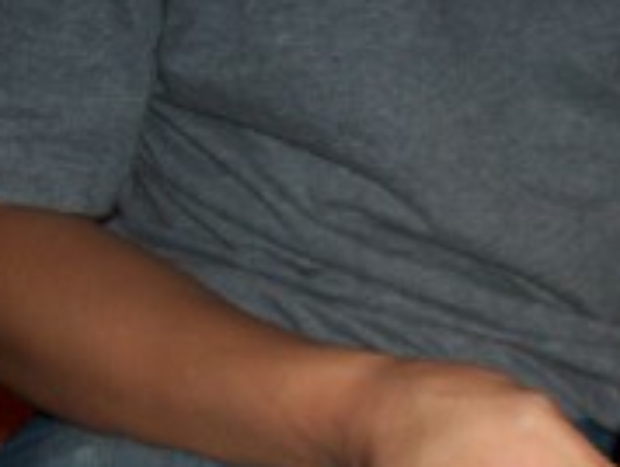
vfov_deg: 17.4
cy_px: 464
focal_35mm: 83
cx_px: 589
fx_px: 1489
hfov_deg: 22.8
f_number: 2.8
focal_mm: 5.6
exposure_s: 1/60
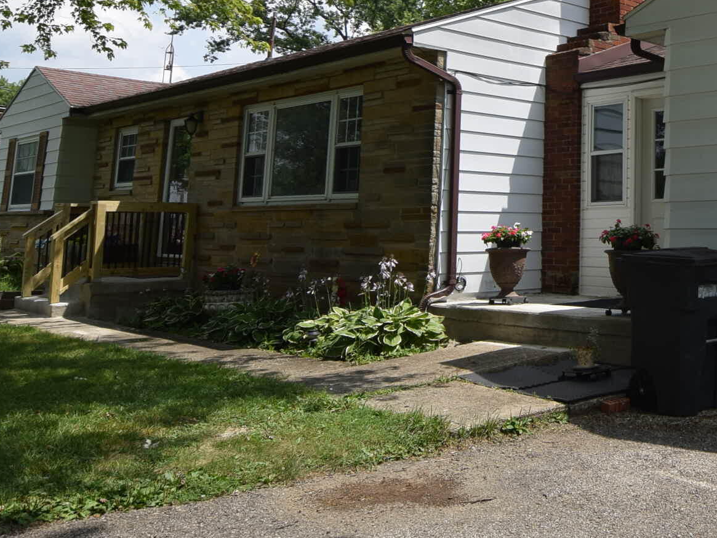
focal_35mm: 43
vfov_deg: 32.6
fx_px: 883
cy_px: 80
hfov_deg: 39.9
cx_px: 685
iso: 200
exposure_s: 1/320
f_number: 9
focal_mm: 11.5
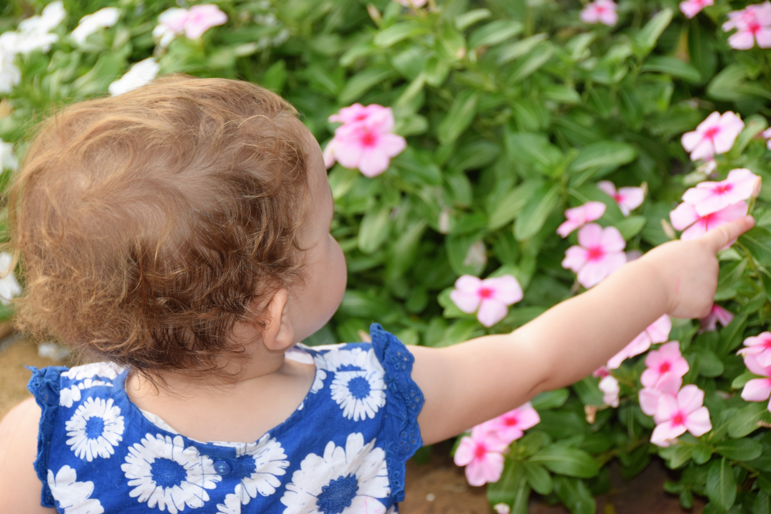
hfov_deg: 16.7
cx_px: 386
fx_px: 2634
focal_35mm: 123
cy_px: 257
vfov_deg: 11.1
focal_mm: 82
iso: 360
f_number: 5.6
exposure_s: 1/125
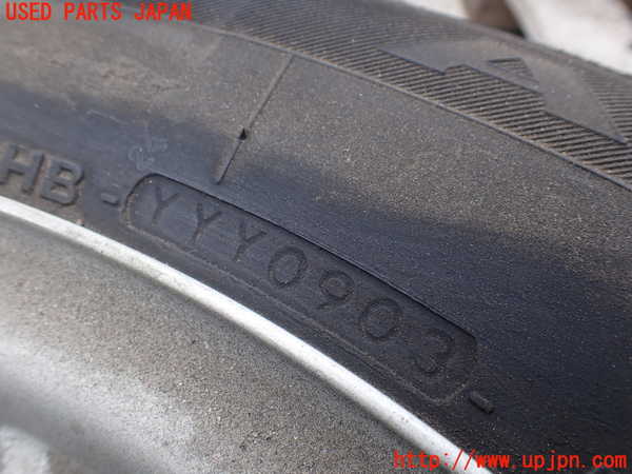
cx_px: 316
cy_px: 237
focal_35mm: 30
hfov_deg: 60.0
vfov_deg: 46.8
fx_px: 548
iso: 100
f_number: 3.2
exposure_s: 1/250
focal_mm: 5.4
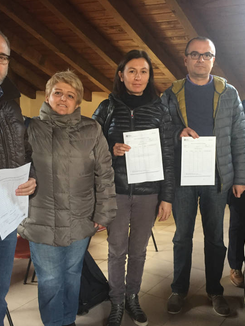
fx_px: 387
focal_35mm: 41
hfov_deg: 35.1
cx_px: 142
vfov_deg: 45.8
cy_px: 166
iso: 160
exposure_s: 1/33
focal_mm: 4.15
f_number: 2.2
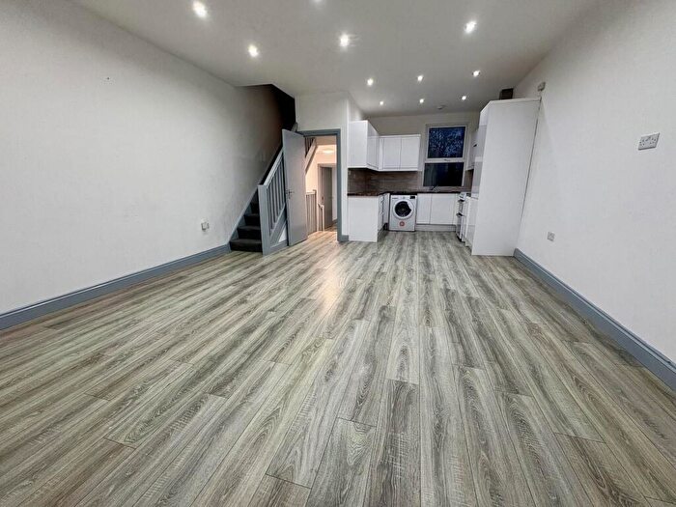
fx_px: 273
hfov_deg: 102.1
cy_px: 254
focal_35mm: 14
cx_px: 338
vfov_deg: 85.7
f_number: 2.2
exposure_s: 1/50
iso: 160
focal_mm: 2.22
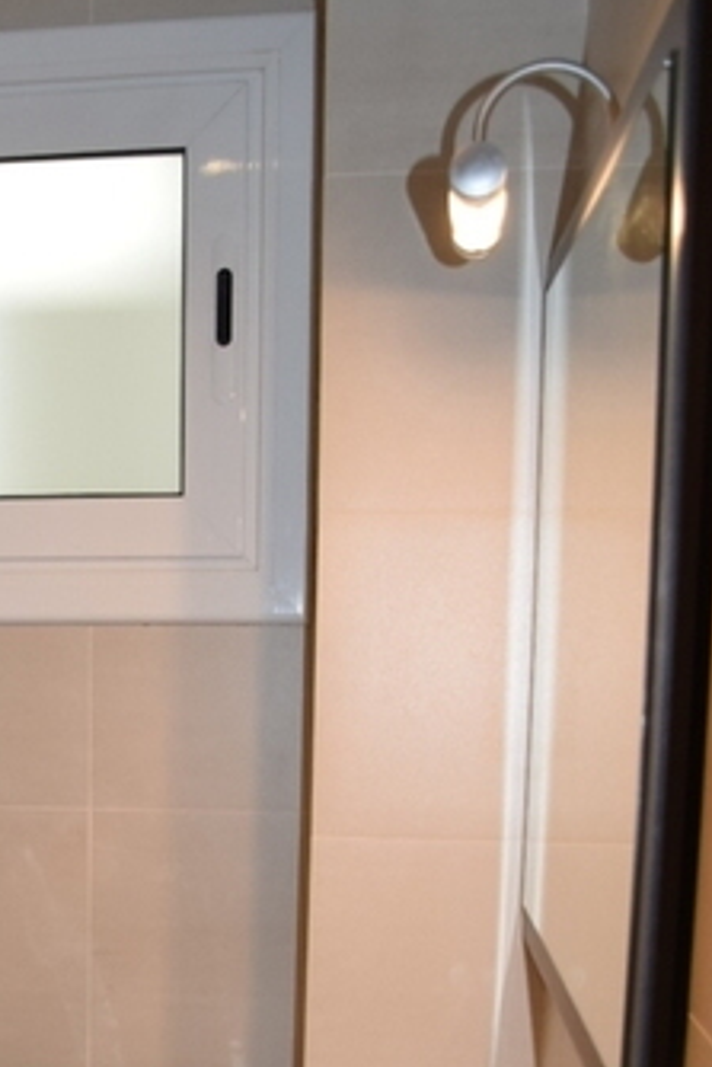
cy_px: 1045
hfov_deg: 21.1
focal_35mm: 62
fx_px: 1837
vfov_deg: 30.3
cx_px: -29
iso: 400
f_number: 4.5
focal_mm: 18
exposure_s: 1/160
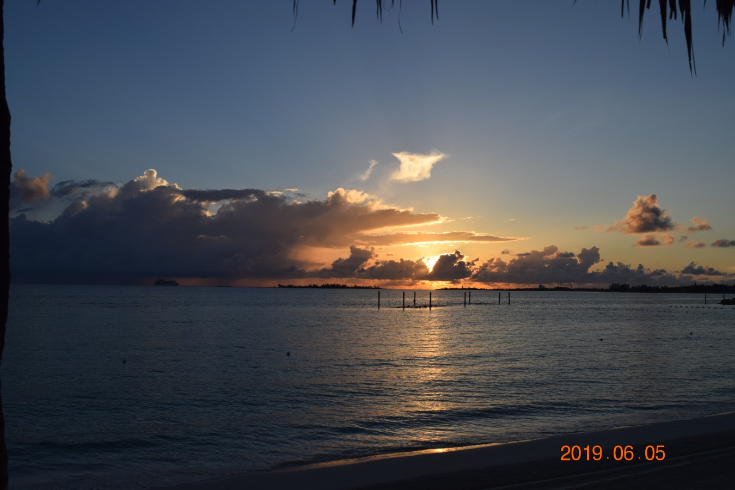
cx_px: 368
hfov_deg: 57.2
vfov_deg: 40.0
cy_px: 245
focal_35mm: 33
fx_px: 674
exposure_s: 1/400
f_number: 10
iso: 200
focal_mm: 22
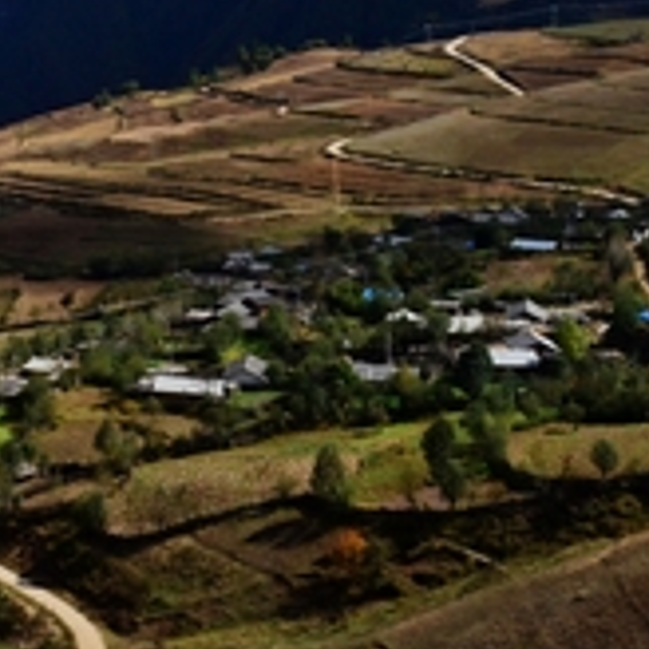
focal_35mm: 101
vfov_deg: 16.6
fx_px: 2142
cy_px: -113
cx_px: -107
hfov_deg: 16.6
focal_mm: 20
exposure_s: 1/640
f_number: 6.3
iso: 125
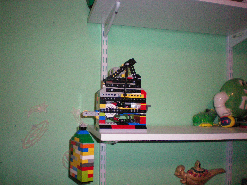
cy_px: 92
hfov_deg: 49.0
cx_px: 124
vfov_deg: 37.7
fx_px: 271
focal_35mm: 38
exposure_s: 1/60
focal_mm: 6.3
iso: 400
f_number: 3.1
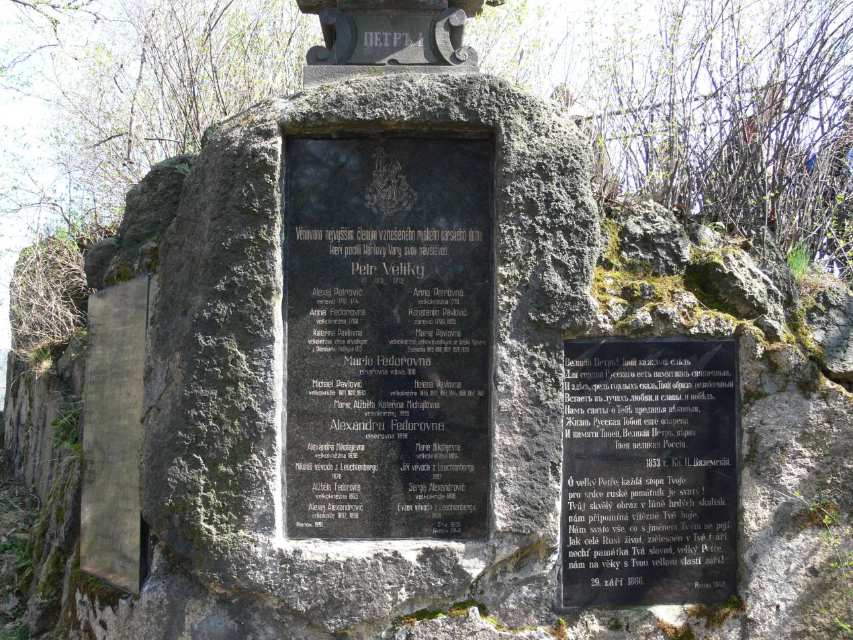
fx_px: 887
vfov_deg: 39.6
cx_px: 424
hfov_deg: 51.4
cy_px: 314
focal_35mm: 36
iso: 100
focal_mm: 7.4
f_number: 4
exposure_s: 1/125
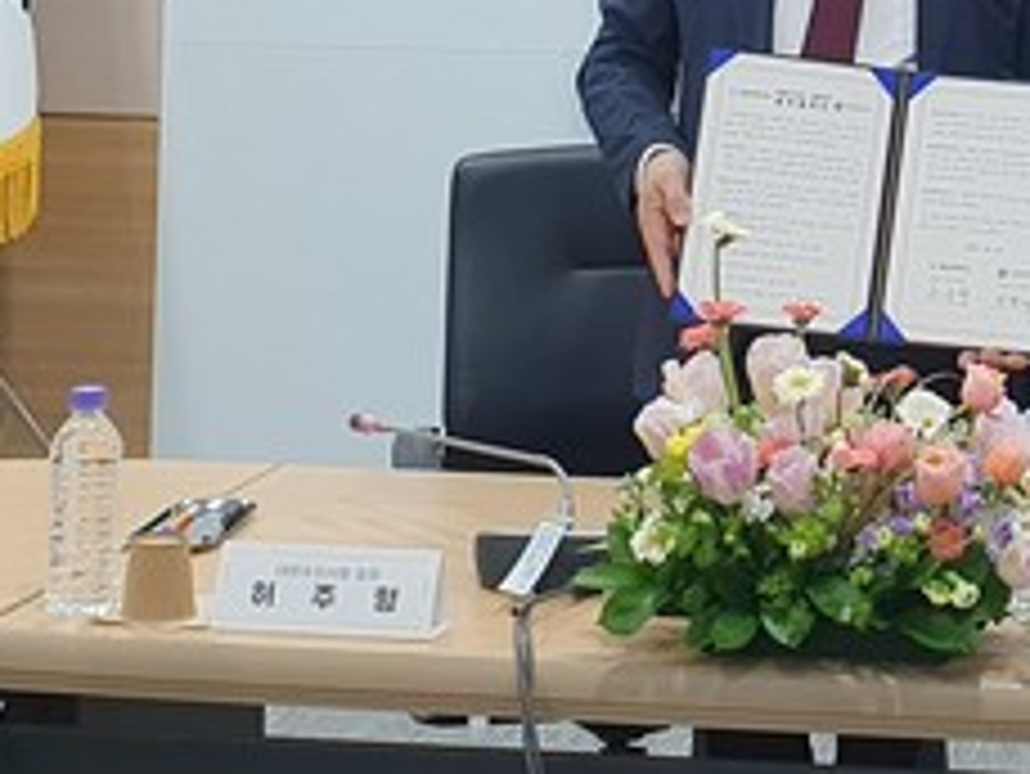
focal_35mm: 68
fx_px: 2024
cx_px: 1039
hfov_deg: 26.9
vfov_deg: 20.2
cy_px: -171
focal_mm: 4.32
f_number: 2.4
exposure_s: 1/120
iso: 125
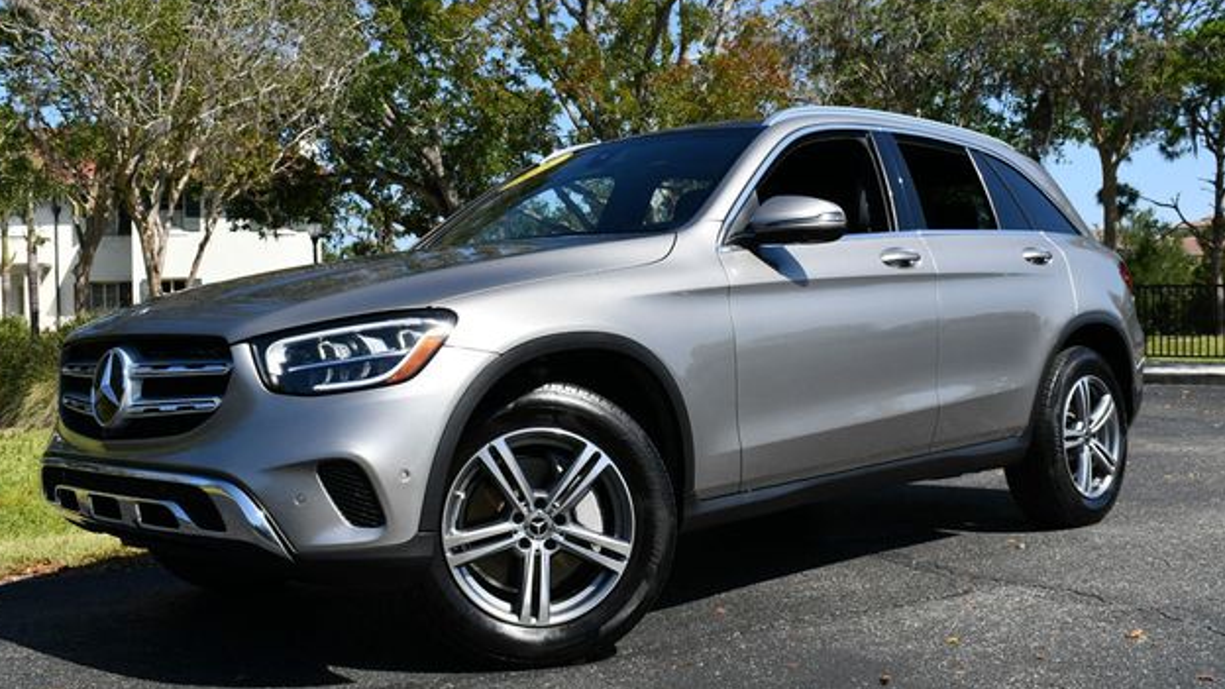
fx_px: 1397
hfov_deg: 47.4
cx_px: 599
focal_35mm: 43
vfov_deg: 27.7
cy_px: 296
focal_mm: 20
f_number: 9
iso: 100
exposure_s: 1/320
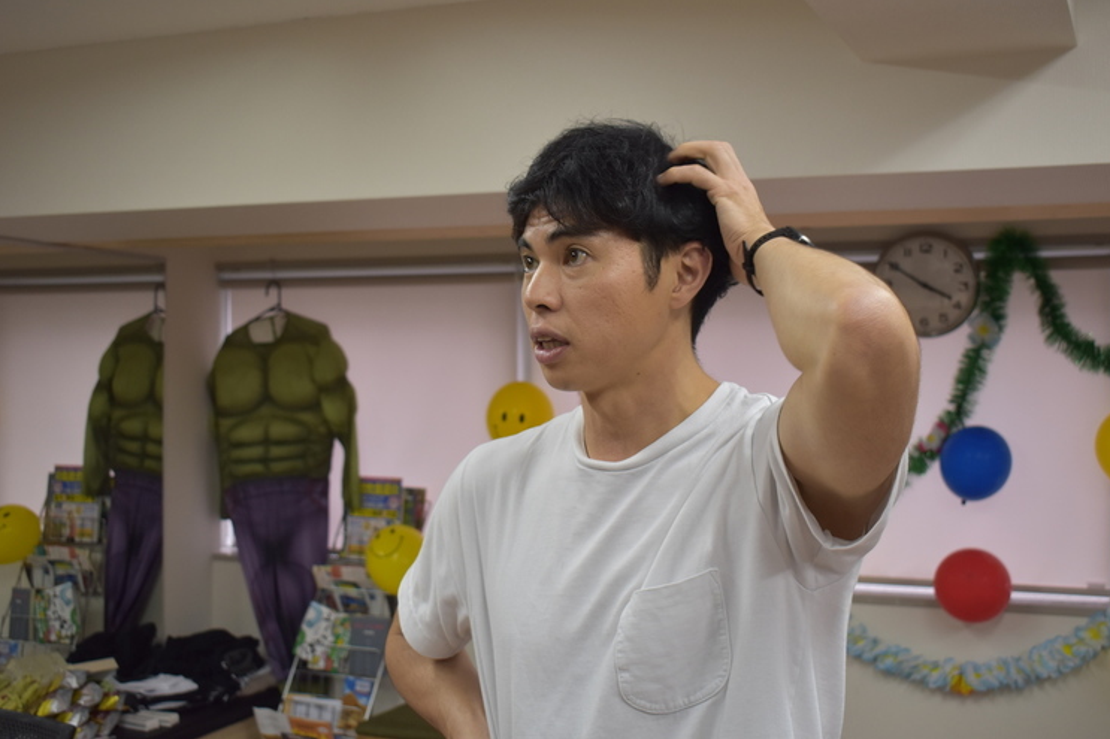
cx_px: 559
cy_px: 364
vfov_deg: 29.2
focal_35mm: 46
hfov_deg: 42.8
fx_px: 1418
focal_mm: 30
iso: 400
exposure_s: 1/80
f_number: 4.2
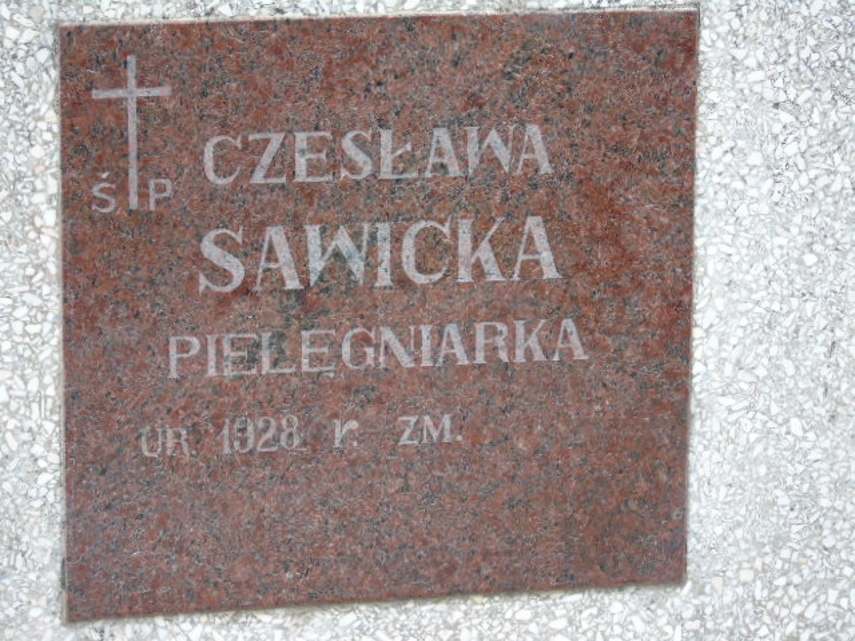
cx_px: 428
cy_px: 320
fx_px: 4001
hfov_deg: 12.2
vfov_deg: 9.2
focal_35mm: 162
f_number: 4.9
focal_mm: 29
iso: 320
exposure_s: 1/125
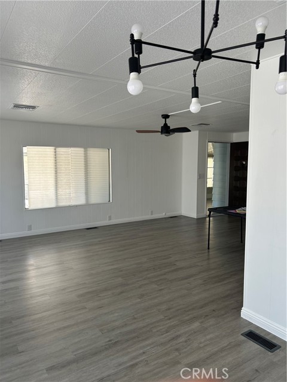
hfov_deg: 53.1
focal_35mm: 26
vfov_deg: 67.3
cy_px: 191
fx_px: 287
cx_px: 144
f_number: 1.5
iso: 64
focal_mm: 5.7
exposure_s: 1/121
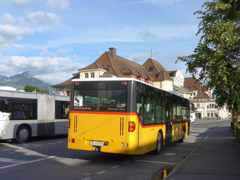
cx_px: 120
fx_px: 284
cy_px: 90
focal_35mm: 41
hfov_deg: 45.8
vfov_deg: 35.1
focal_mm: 8.4
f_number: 2.8
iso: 80
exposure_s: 1/1000
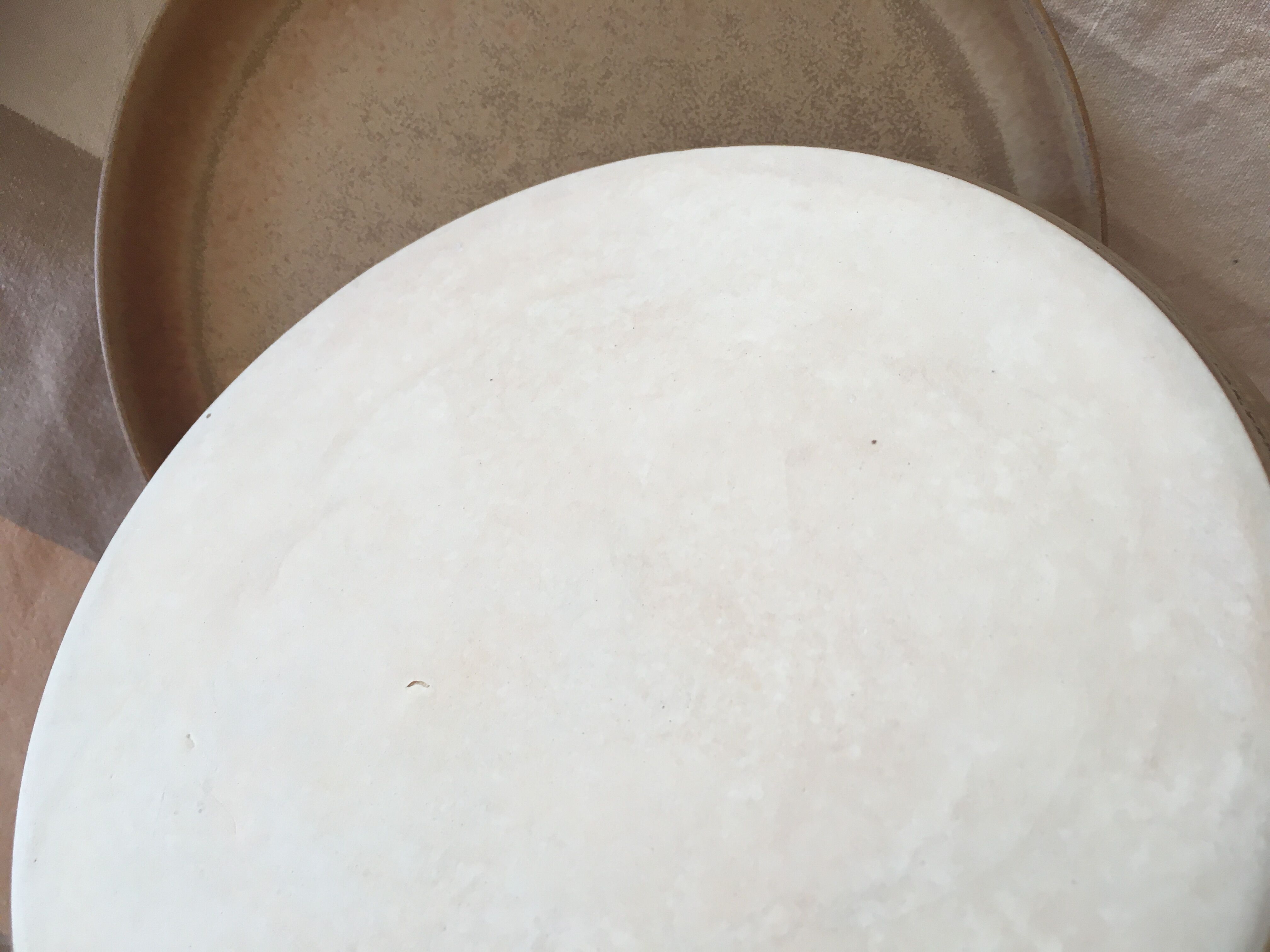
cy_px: 476
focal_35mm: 29
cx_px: 635
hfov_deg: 61.7
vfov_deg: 48.2
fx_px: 1064
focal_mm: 4.15
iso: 25
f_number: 2.2
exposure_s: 1/33
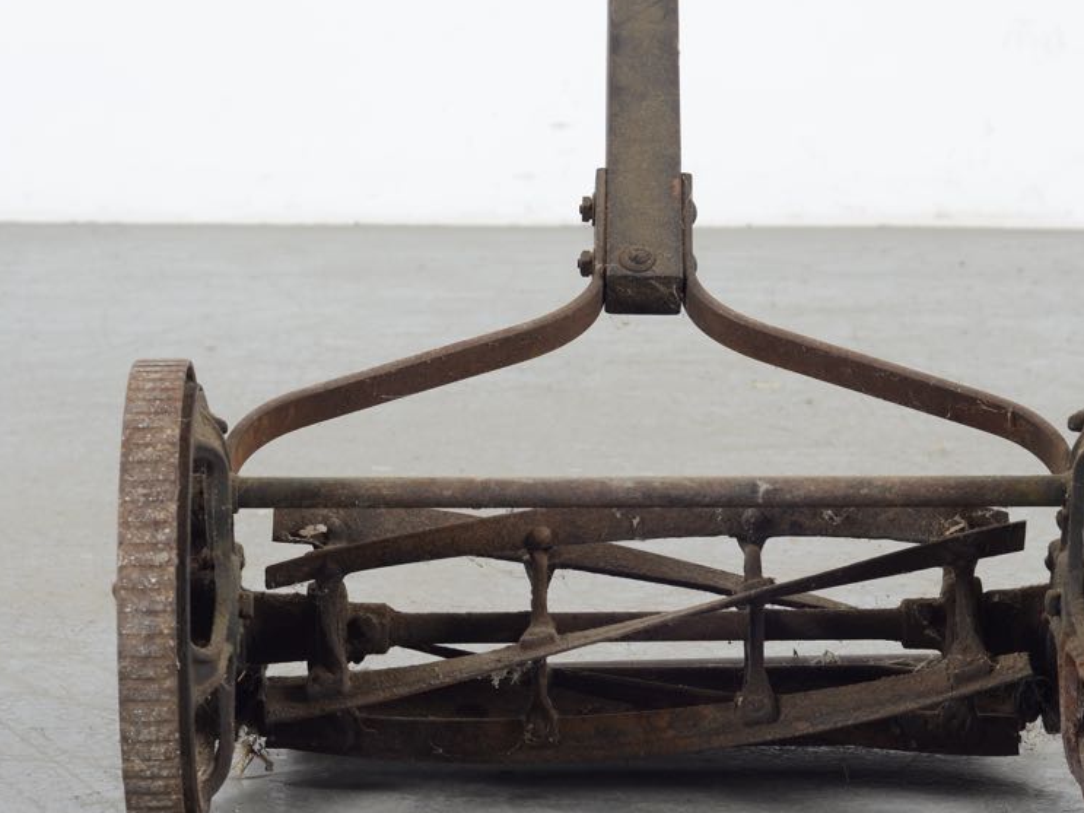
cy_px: 463
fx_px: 3882
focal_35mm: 124
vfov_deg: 11.9
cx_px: 640
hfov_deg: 15.9
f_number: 5.6
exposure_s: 1/125
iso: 100
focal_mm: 50
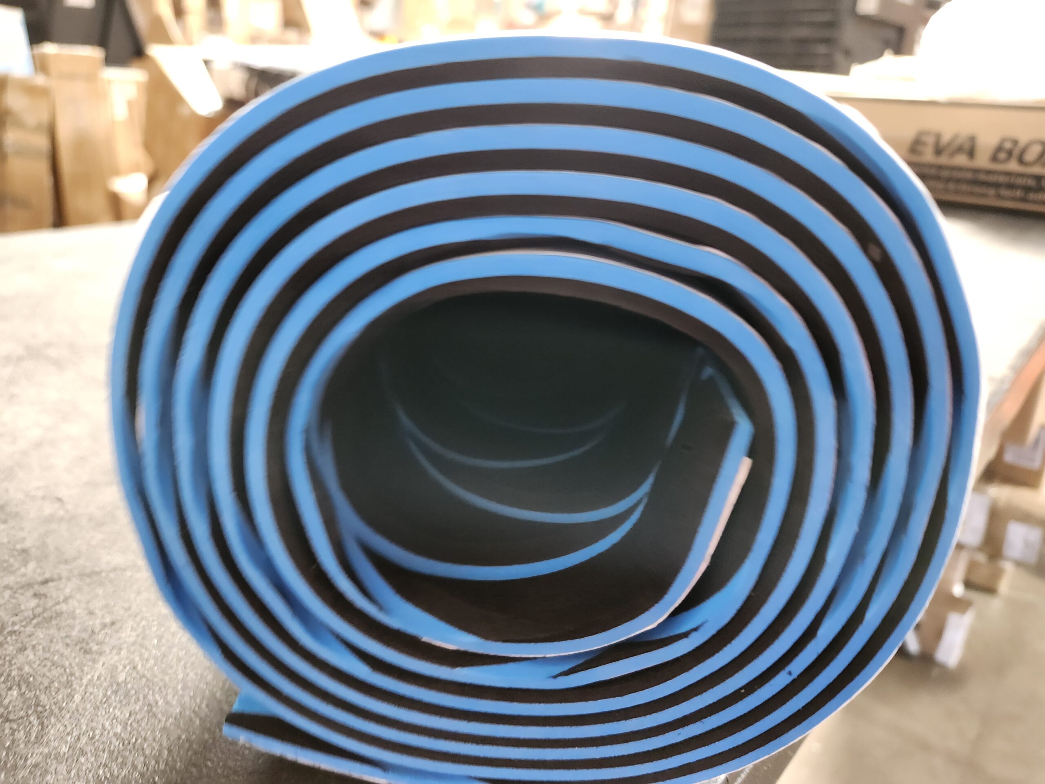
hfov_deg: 73.9
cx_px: 522
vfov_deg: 58.9
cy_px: 392
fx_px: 694
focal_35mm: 23
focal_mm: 5.54
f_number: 1.8
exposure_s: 1/24
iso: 640
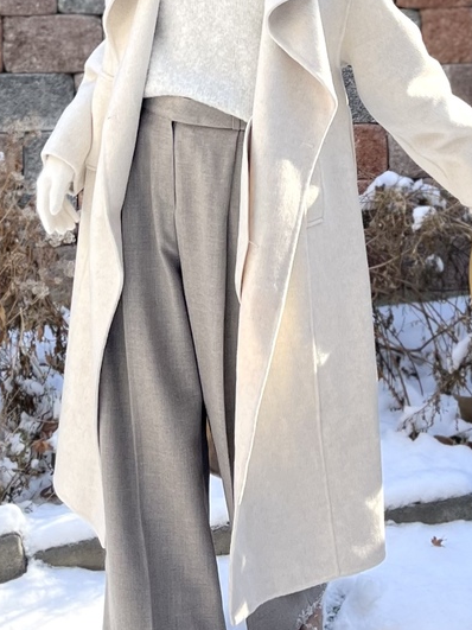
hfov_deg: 29.5
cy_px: 400
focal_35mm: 49
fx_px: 891
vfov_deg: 38.6
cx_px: 164
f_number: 1.6
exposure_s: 1/727
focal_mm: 5.1
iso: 50
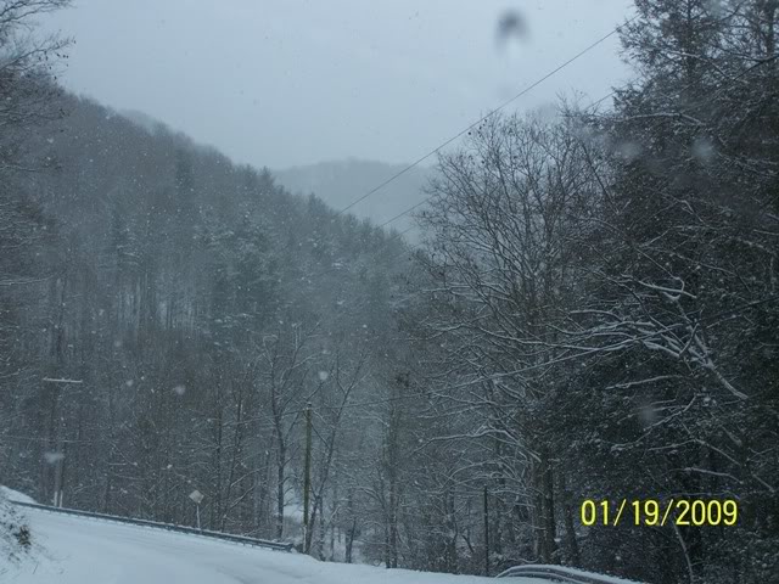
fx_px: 1508
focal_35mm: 67
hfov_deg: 29.0
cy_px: 292
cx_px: 390
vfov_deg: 21.9
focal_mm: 11.1
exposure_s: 1/500
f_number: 3.2
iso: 64
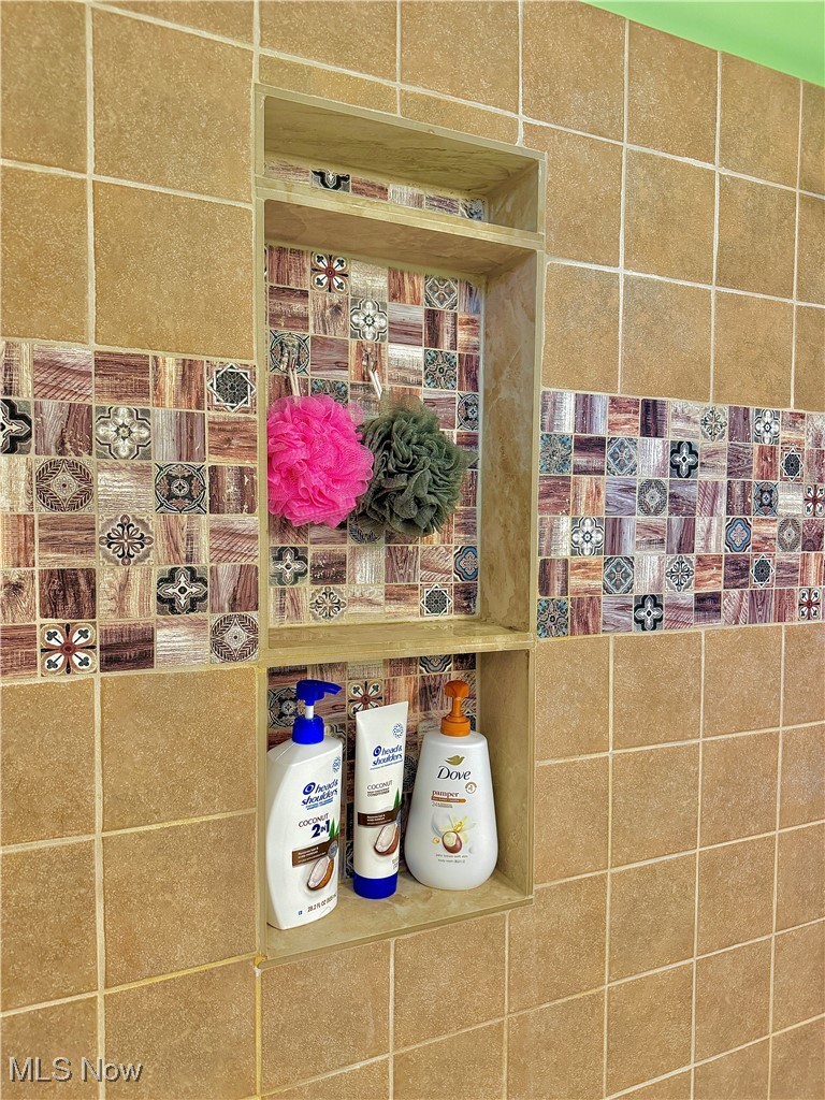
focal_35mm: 24
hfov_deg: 56.8
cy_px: 550
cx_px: 412
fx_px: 763
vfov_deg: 71.6
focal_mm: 6.76
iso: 400
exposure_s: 1/60
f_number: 1.78
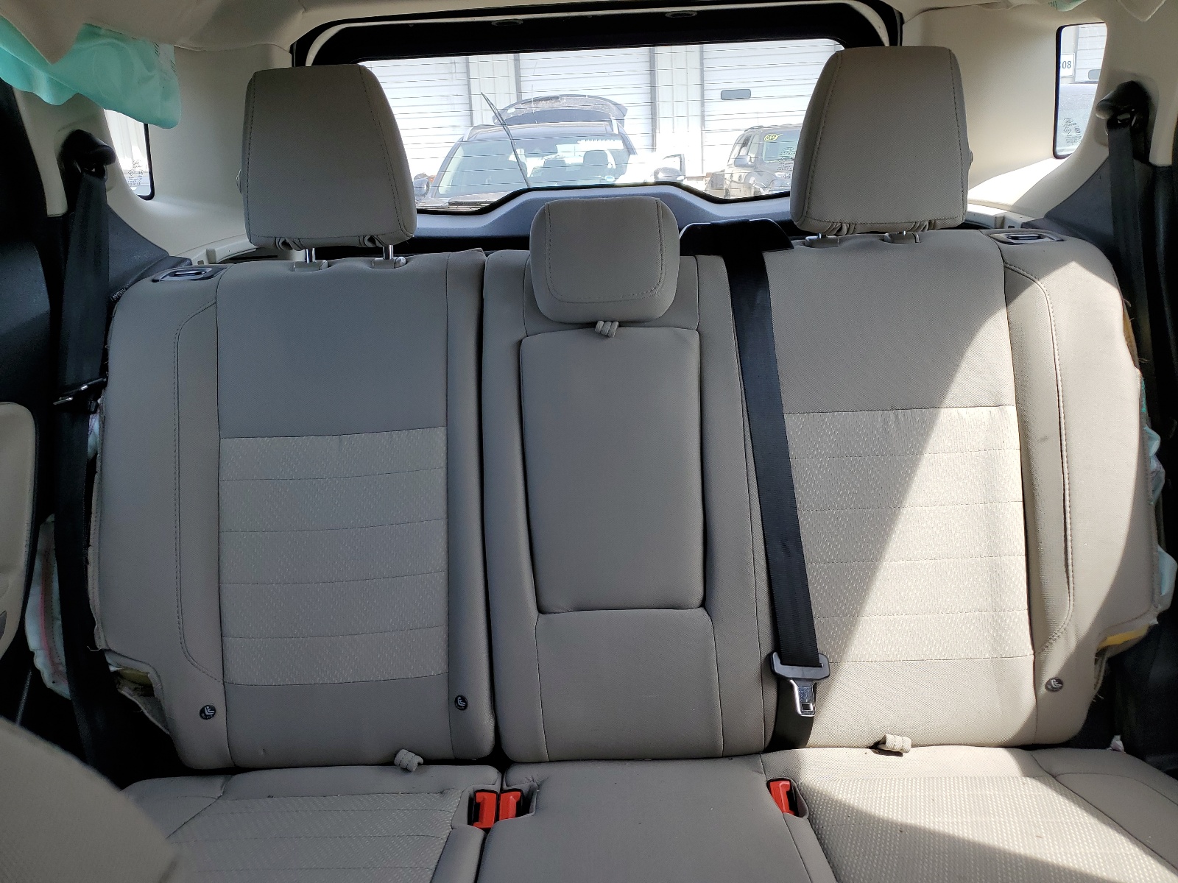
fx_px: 885
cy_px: 442
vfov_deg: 53.1
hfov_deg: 67.3
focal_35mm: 26
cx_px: 589
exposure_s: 1/556
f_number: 1.5
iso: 50
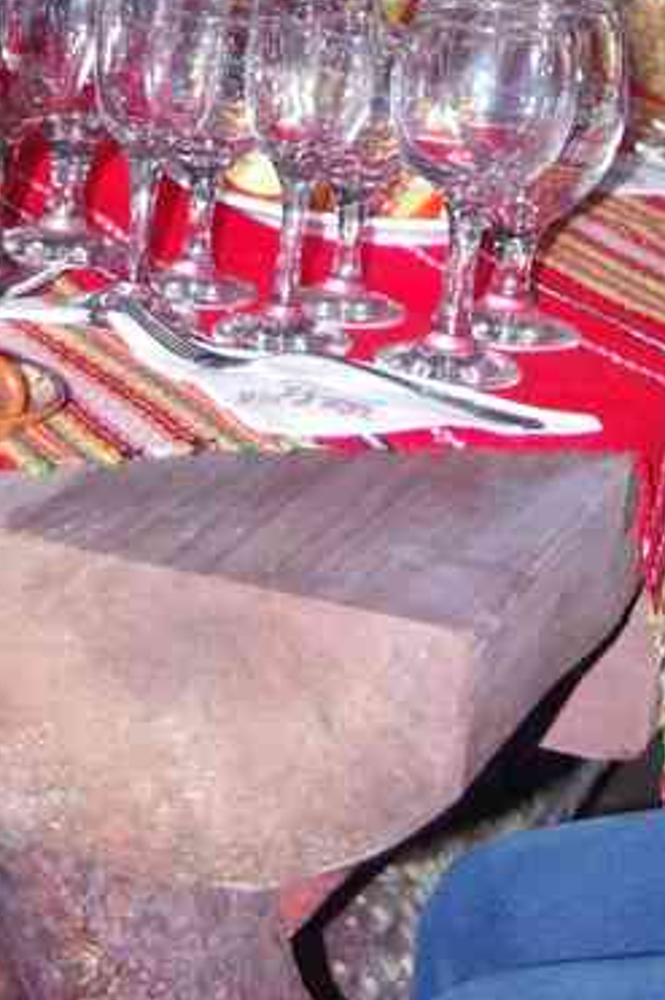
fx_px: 3920
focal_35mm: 141
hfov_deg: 9.7
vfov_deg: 14.2
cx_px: 423
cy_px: -66
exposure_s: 1/80
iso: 3200
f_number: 5
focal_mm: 35
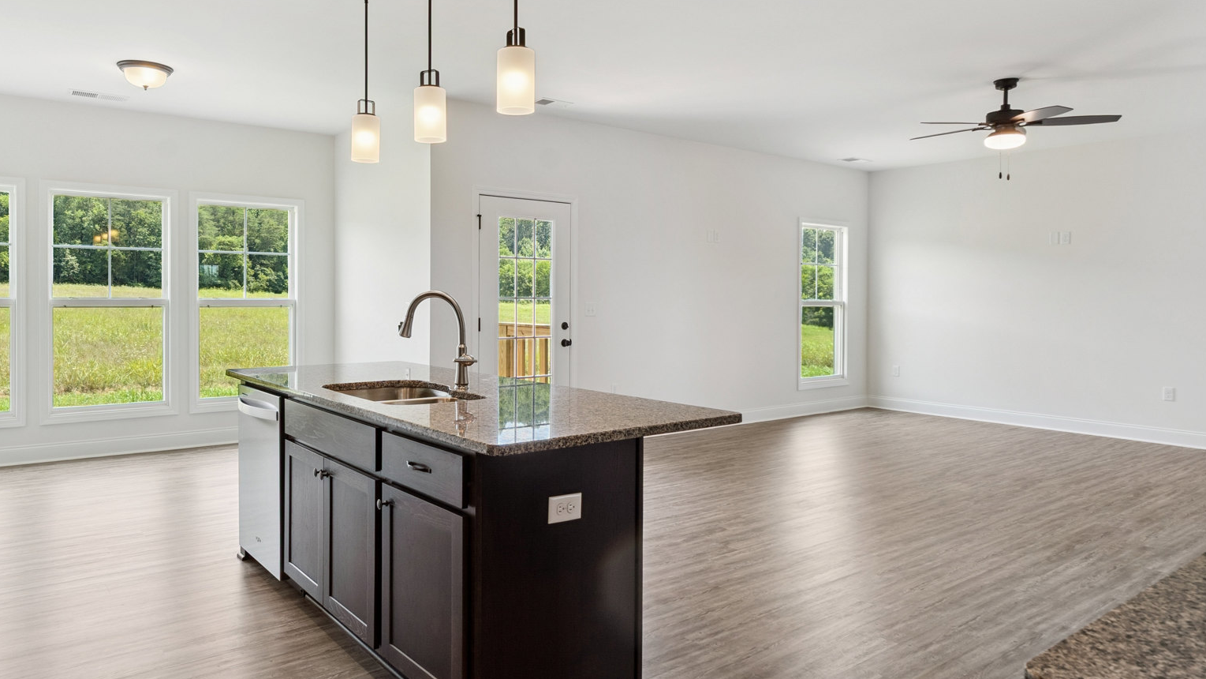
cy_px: 310
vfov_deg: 45.9
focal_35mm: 25
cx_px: 534
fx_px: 799
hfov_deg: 73.8
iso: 250
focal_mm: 13
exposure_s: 1/30
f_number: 9
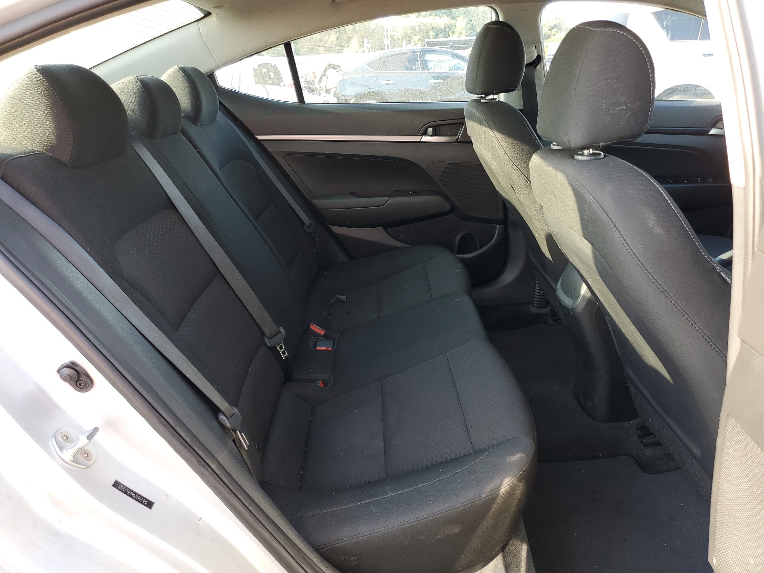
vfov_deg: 53.1
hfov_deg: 67.3
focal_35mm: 26
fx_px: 574
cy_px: 286
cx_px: 382
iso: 50
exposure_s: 1/120
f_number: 1.5
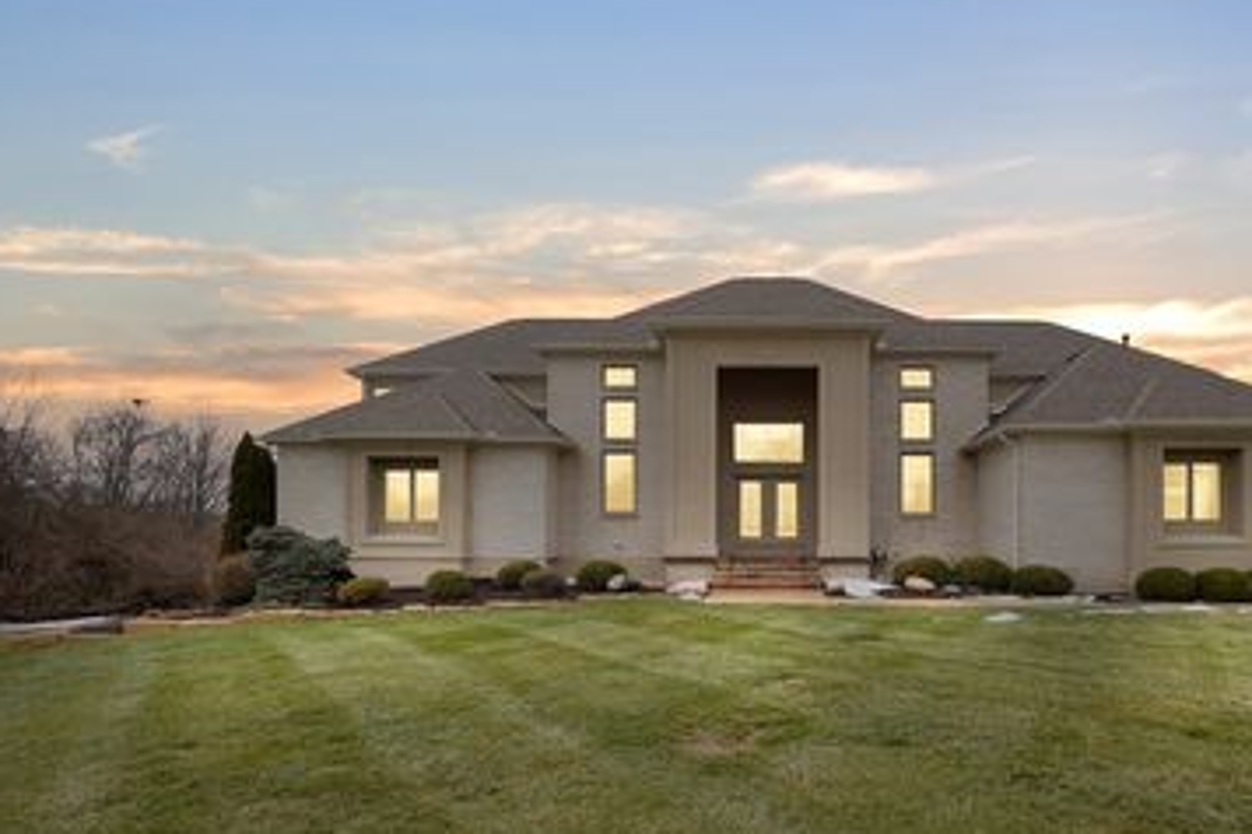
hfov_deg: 79.6
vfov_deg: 59.3
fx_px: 730
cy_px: 366
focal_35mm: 21
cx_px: 789
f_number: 4
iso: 100
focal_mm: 10
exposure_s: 1/1600
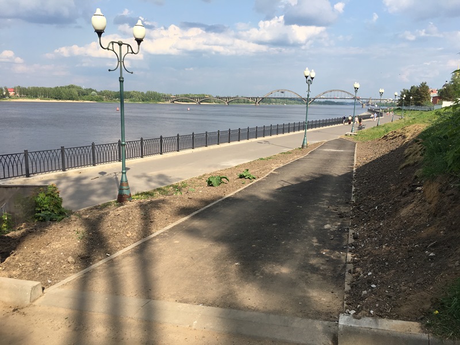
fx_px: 385
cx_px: 230
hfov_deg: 61.7
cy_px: 172
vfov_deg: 48.2
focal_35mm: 29
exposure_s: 1/1304
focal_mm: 4.15
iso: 25
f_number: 2.2
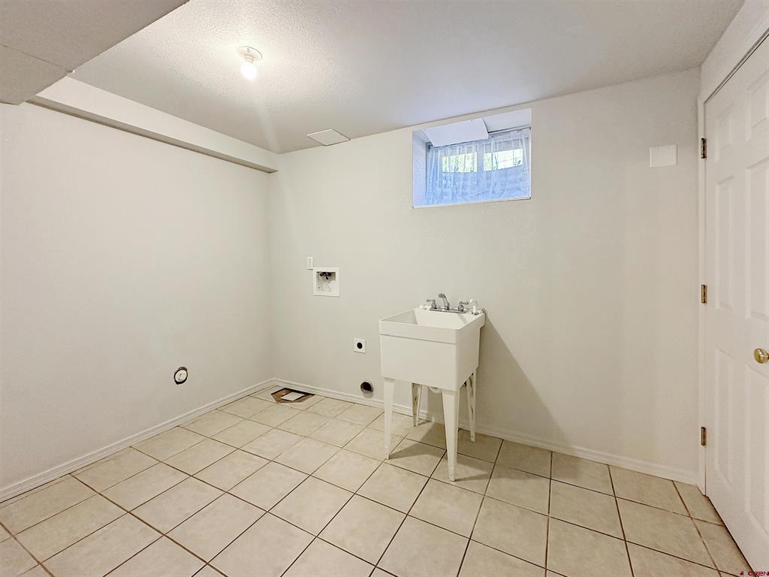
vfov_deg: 85.7
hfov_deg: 102.1
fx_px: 311
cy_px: 288
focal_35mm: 14
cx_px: 384
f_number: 2.2
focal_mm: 2.22
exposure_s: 1/60
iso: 250
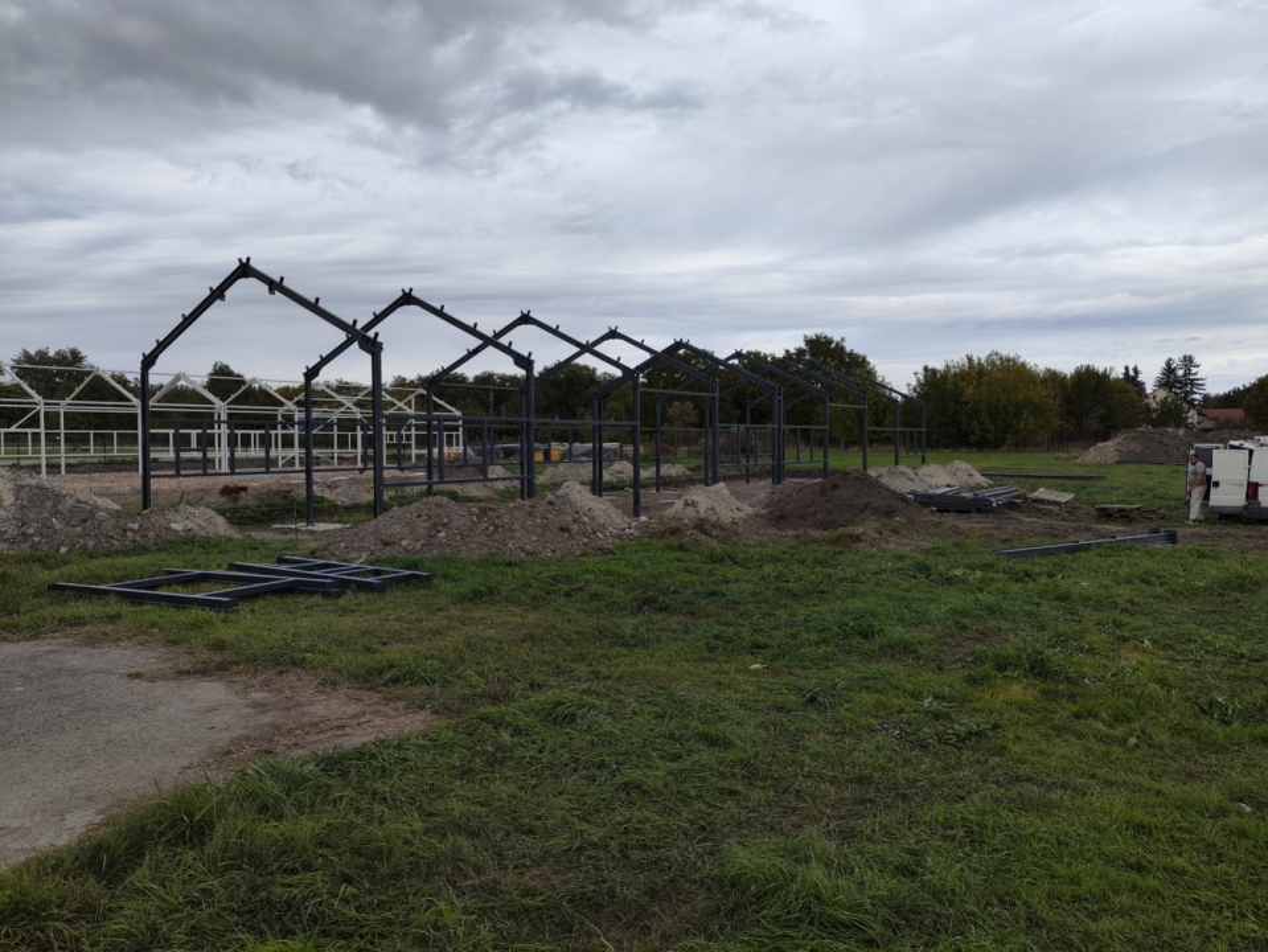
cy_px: 476
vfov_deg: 56.8
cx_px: 634
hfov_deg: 71.6
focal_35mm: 24
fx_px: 879
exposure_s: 1/742
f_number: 1.8
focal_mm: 4.68
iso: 50
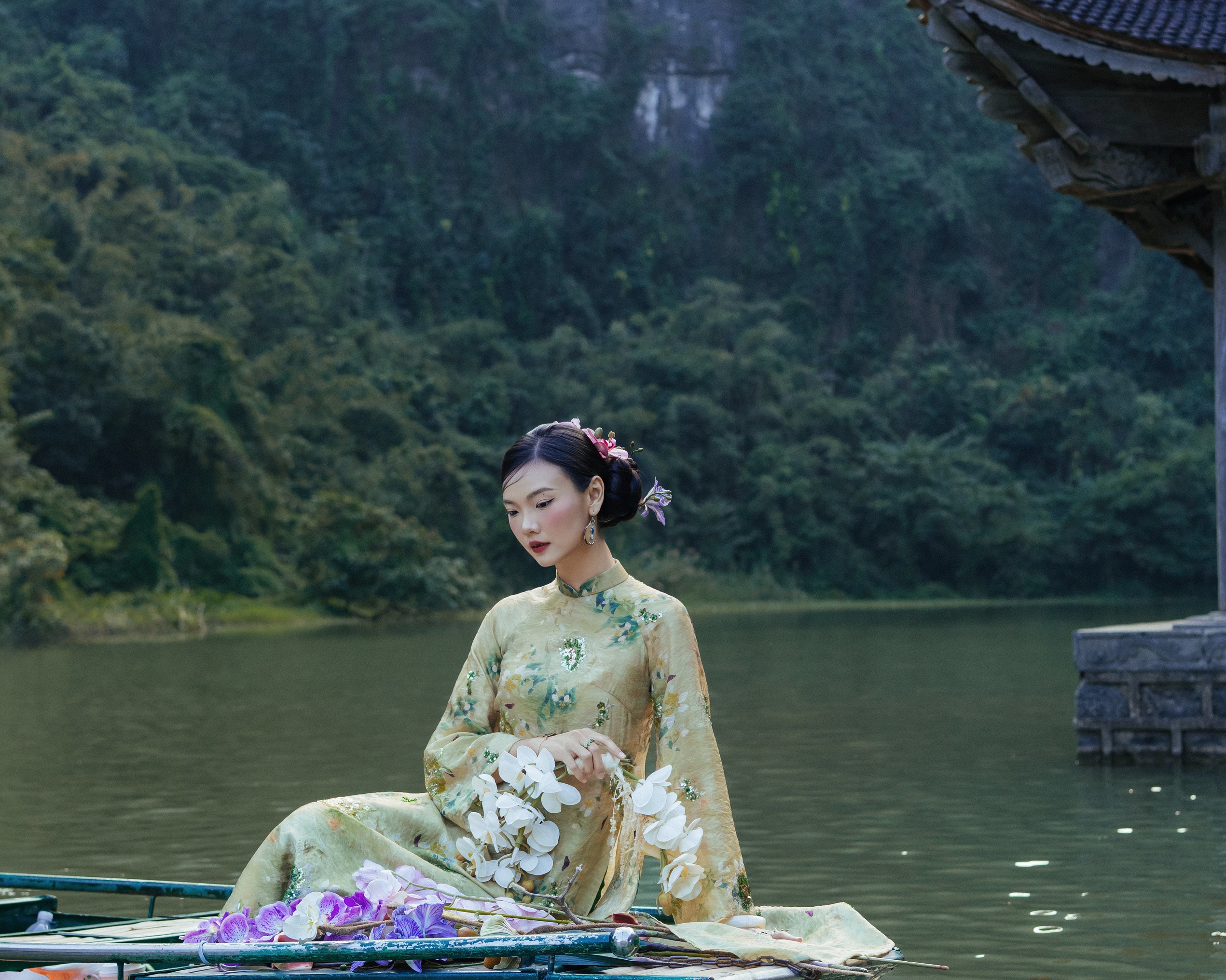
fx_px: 2830
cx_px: 610
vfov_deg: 19.7
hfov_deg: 24.4
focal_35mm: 78
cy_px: 493
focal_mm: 55
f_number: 4
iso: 1000
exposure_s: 1/640
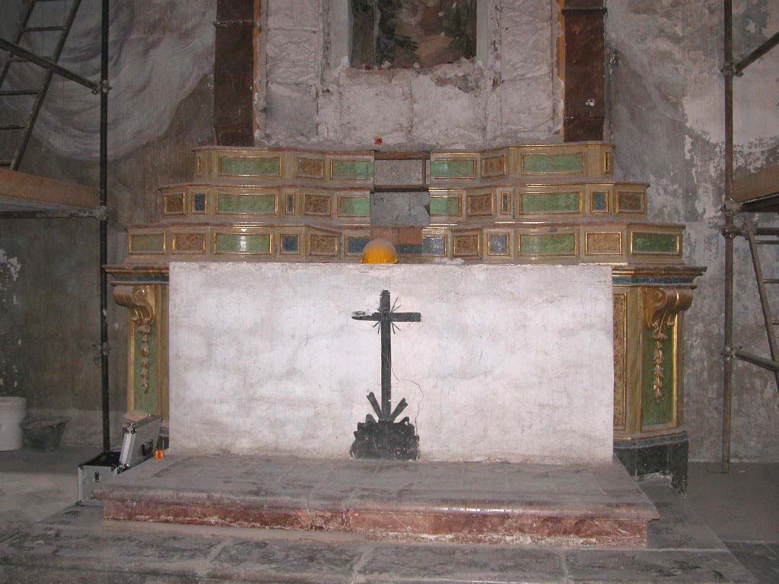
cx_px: 390
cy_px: 292
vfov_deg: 40.7
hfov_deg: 52.6
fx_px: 788
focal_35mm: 35
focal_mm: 8.9
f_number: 2.8
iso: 200
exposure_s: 1/60
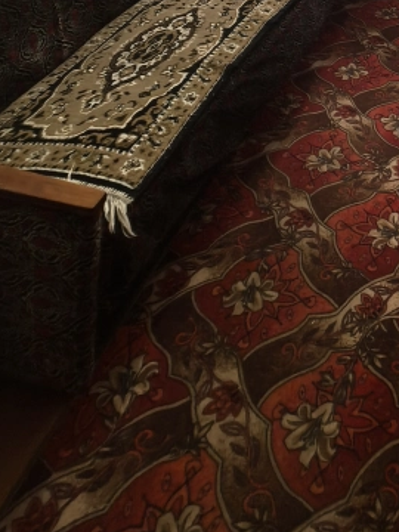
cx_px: 476
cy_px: -244
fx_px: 599
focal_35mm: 39
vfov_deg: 30.2
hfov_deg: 31.1
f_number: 2.2
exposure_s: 1/50
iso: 160
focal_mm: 1.95
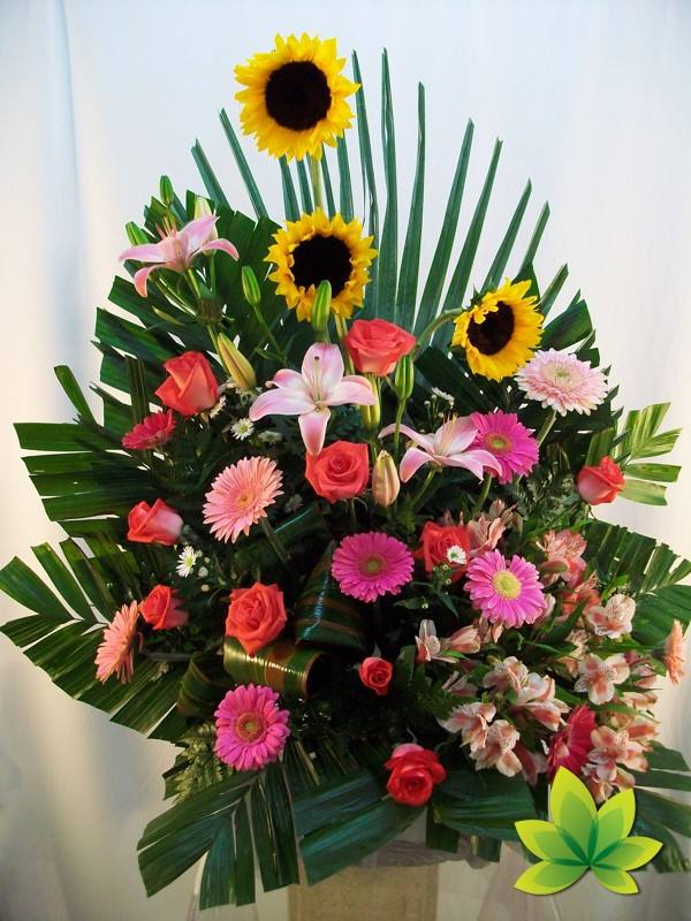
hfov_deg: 44.2
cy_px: 460
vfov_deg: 56.8
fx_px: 852
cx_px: 346
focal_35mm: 32
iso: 160
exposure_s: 1/25
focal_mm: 5.7
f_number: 2.8
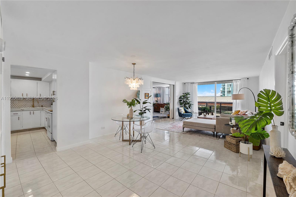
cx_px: 148
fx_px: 123
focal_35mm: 15
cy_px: 98
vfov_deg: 77.3
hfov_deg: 100.4
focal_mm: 10
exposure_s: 1/20
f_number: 11
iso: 160
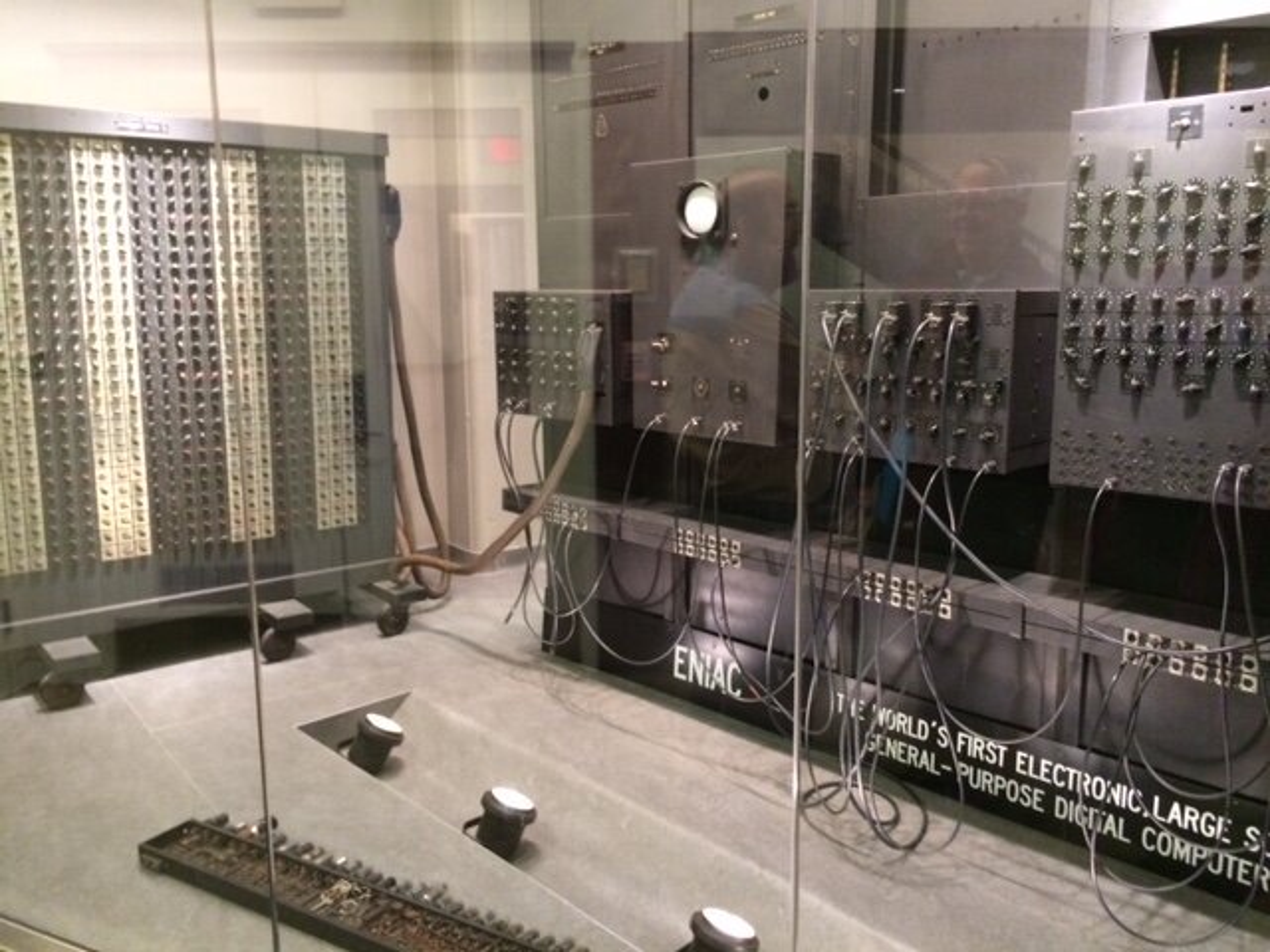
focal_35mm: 29
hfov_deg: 61.7
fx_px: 1064
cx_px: 635
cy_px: 476
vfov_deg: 48.2
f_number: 2.2
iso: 320
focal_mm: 4.15
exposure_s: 1/17
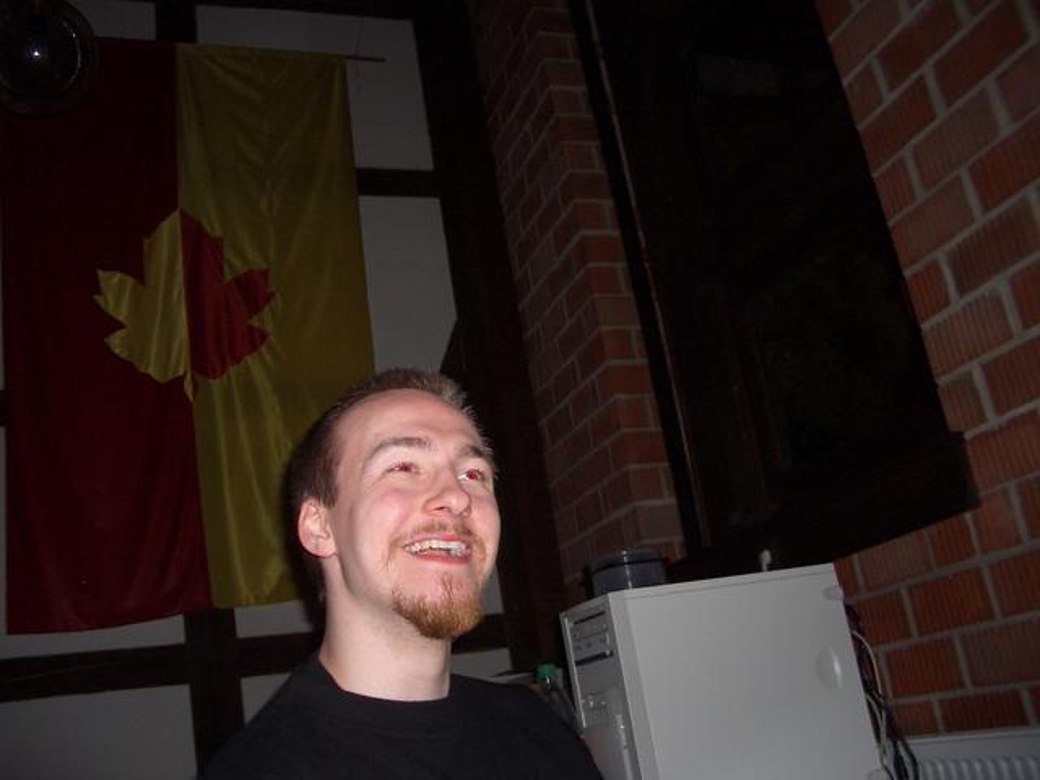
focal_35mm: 35
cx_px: 520
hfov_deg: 52.6
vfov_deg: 40.7
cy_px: 390
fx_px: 1052
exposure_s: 1/40
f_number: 2.6
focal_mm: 5.8
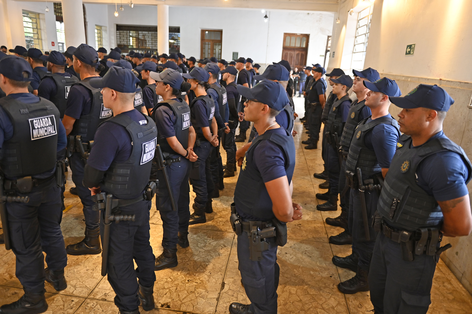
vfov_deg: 53.1
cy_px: 157
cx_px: 236
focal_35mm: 24
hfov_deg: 73.8
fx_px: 314
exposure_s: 1/125
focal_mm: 24
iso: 1000
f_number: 2.8
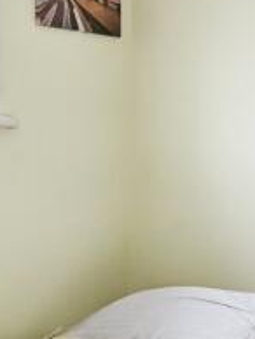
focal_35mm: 71
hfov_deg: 20.7
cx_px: 178
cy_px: 181
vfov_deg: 27.4
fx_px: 696
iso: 1000
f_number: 8
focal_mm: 14
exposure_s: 1/160
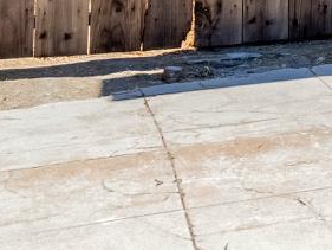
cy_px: -186
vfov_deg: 11.3
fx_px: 1180
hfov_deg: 12.6
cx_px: 785
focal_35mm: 123
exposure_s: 1/320
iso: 400
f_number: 8
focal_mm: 16
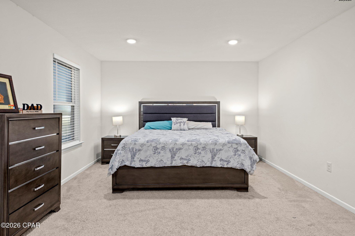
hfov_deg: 81.2
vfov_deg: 59.5
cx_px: 178
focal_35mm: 21
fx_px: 207
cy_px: 118
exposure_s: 1/3
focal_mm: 21
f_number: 10
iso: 500
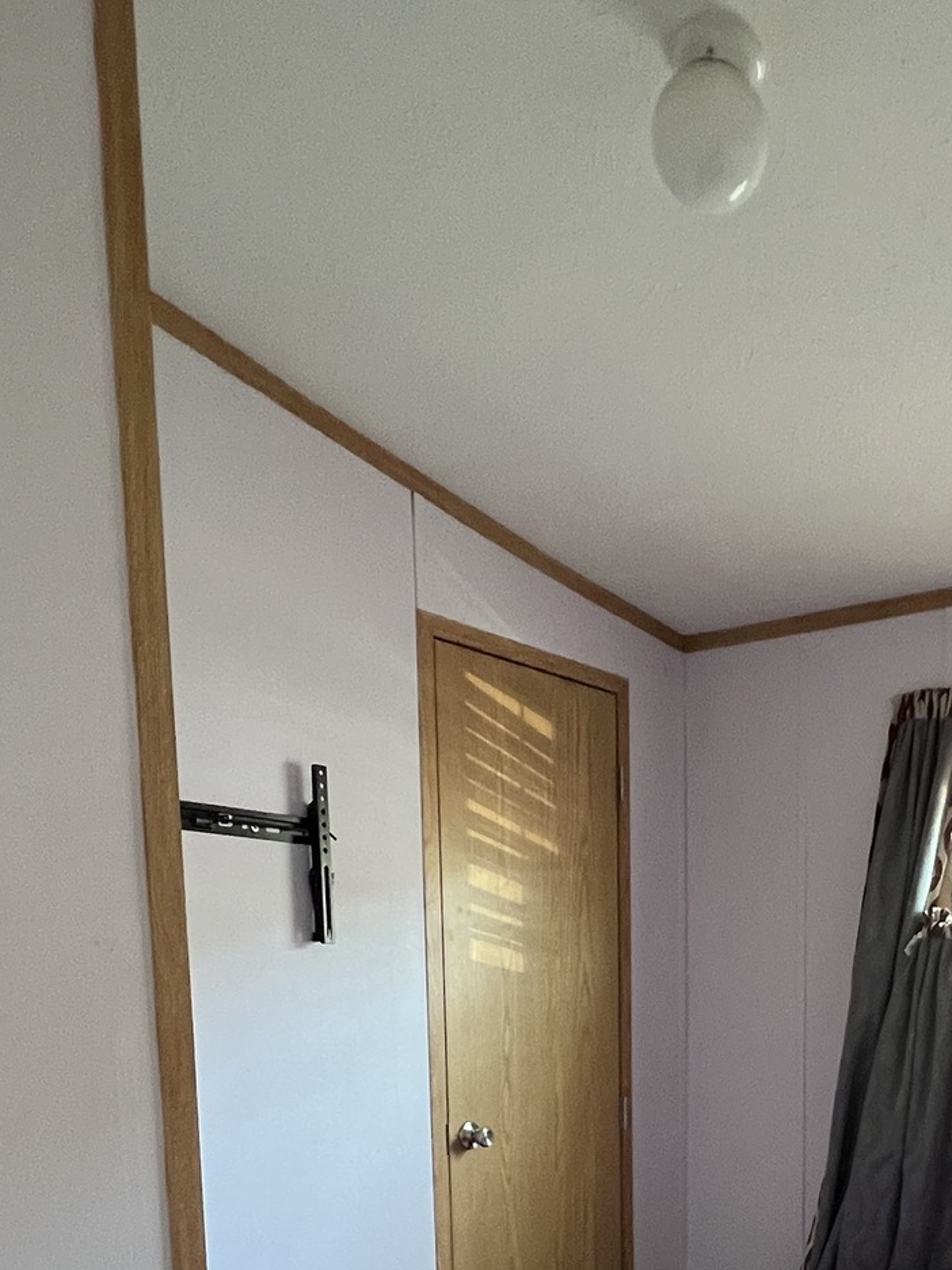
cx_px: 753
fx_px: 1173
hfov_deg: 42.3
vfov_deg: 49.2
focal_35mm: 32
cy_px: 1193
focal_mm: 1.57
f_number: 1.8
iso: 500
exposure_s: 1/60
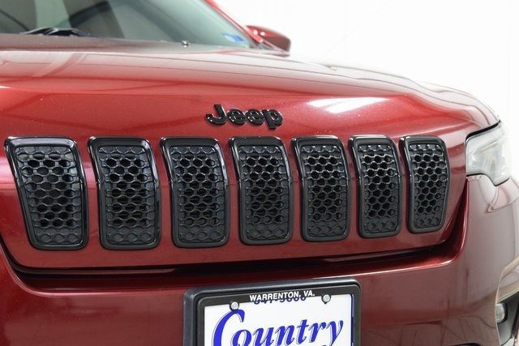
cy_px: 173
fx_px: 1190
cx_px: 260
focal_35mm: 82
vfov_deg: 16.6
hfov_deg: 24.6
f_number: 6.3
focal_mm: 55
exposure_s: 1/15
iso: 1000
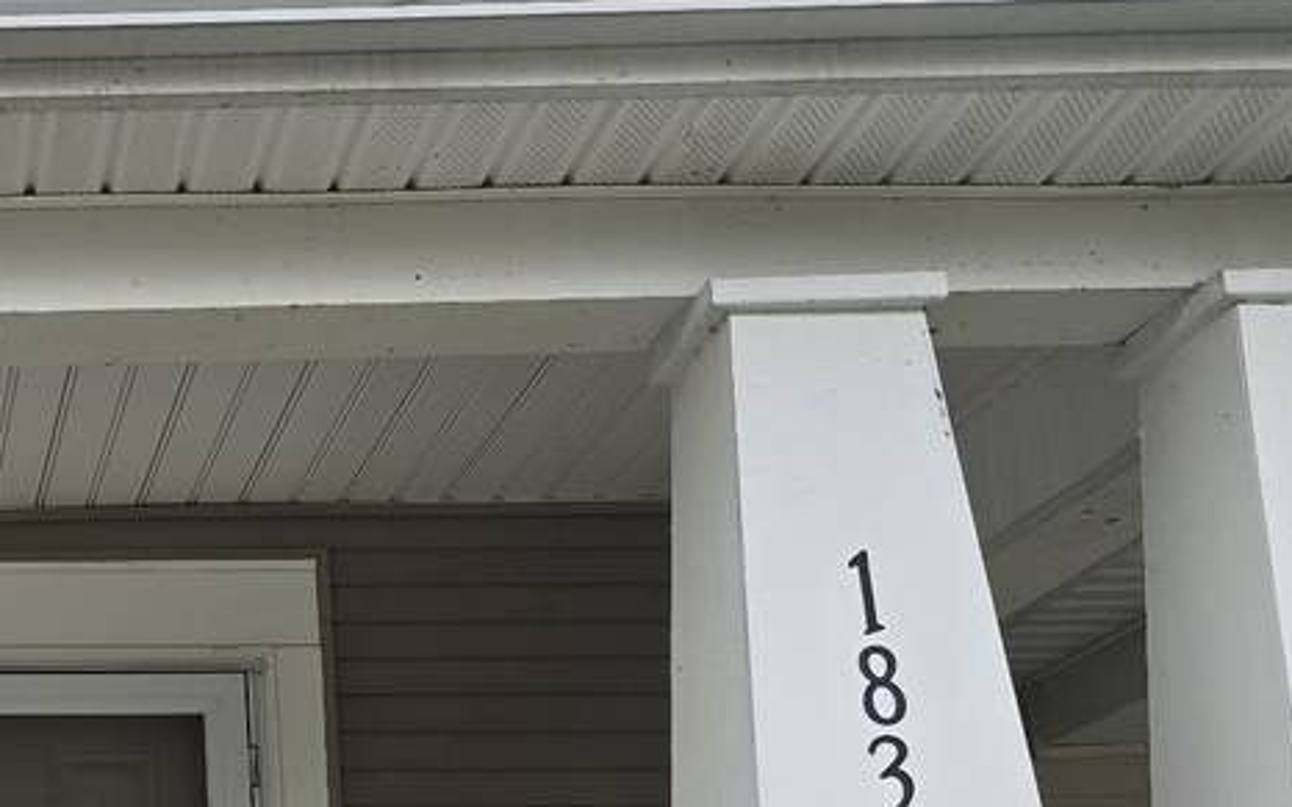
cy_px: 721
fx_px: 2359
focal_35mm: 67
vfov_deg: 19.1
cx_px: -316
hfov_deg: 26.7
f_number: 1.7
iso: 16
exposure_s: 1/180
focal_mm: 6.3
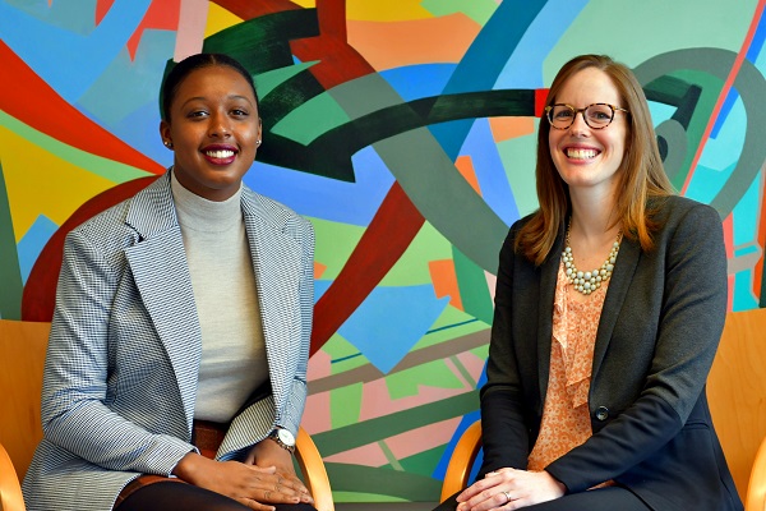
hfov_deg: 21.9
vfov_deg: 14.7
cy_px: 256
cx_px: 383
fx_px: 1979
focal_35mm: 93
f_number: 2.8
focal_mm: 62
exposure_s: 1/250
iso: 1400
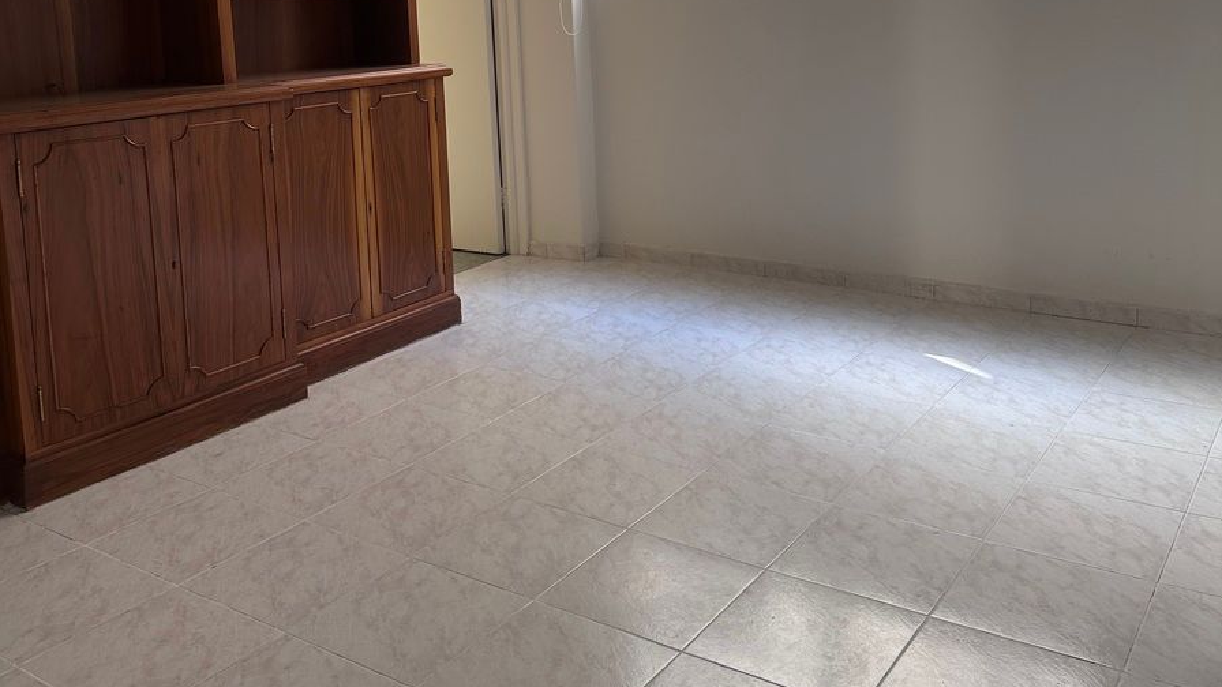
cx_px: 612
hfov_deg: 56.6
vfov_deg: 32.6
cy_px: 123
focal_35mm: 35
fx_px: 1134
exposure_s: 1/121
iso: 80
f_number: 1.78
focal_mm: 6.86
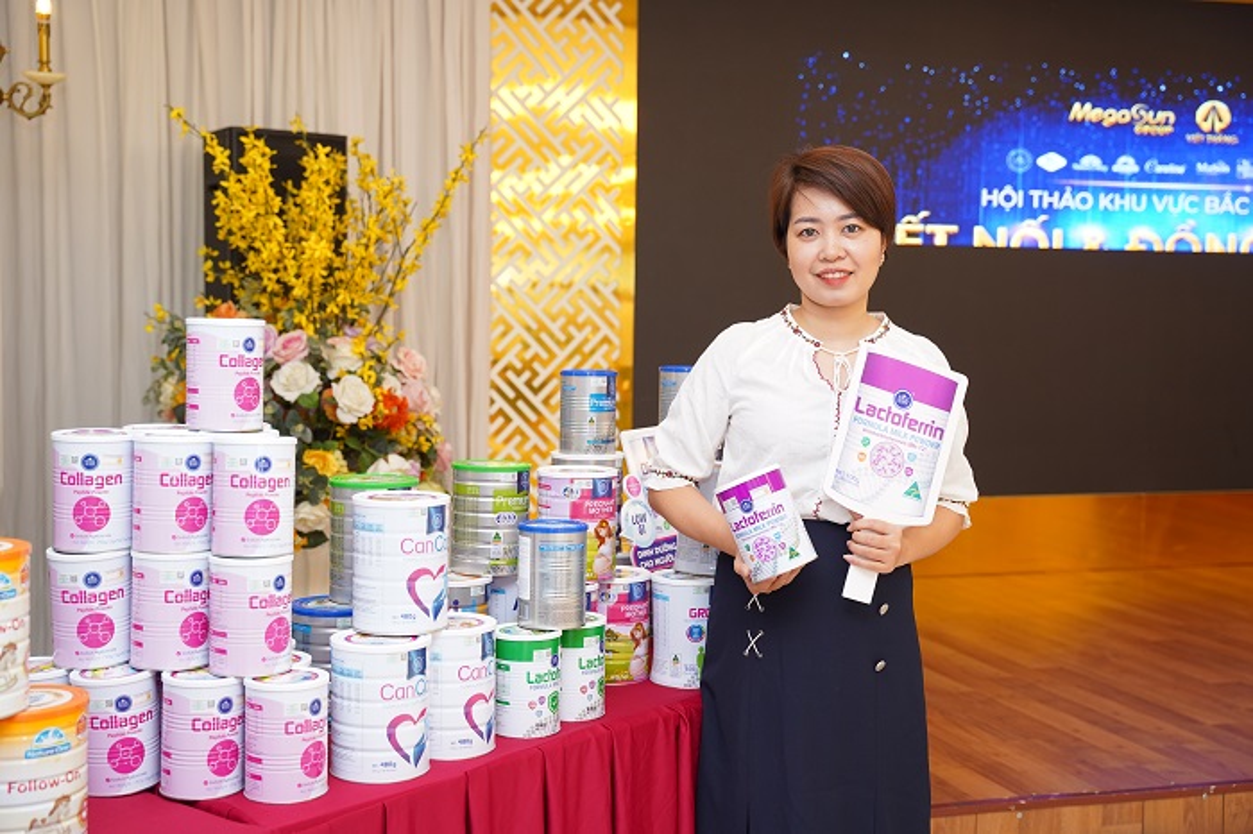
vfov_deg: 30.8
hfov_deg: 44.9
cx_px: 626
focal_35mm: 44
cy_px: 417
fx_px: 1517
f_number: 3.5
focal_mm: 43.6
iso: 1000
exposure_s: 1/100
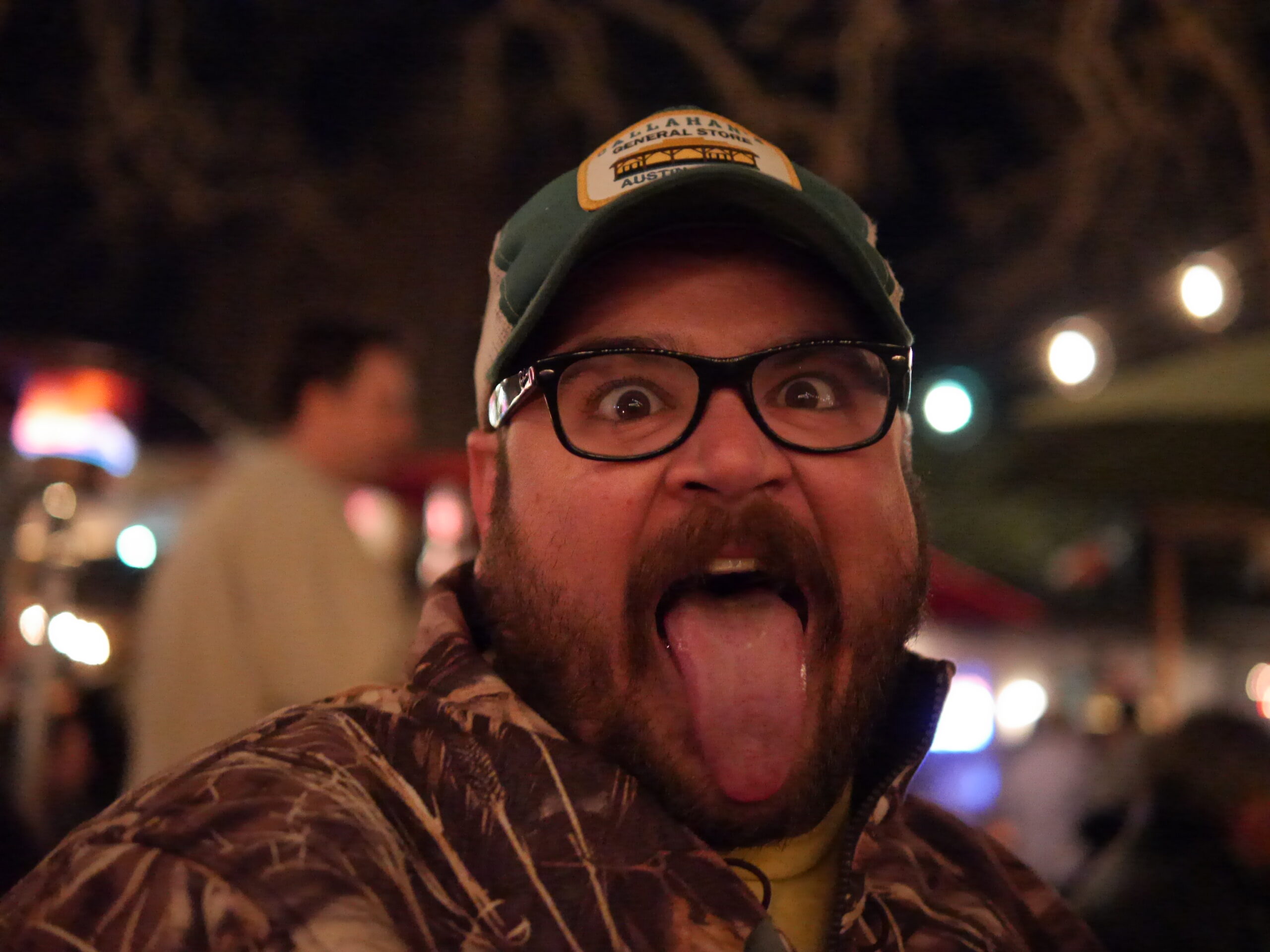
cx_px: 635
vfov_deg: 29.1
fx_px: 1834
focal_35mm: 50
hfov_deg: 38.2
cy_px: 476
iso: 6400
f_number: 1.4
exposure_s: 1/40
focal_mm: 25
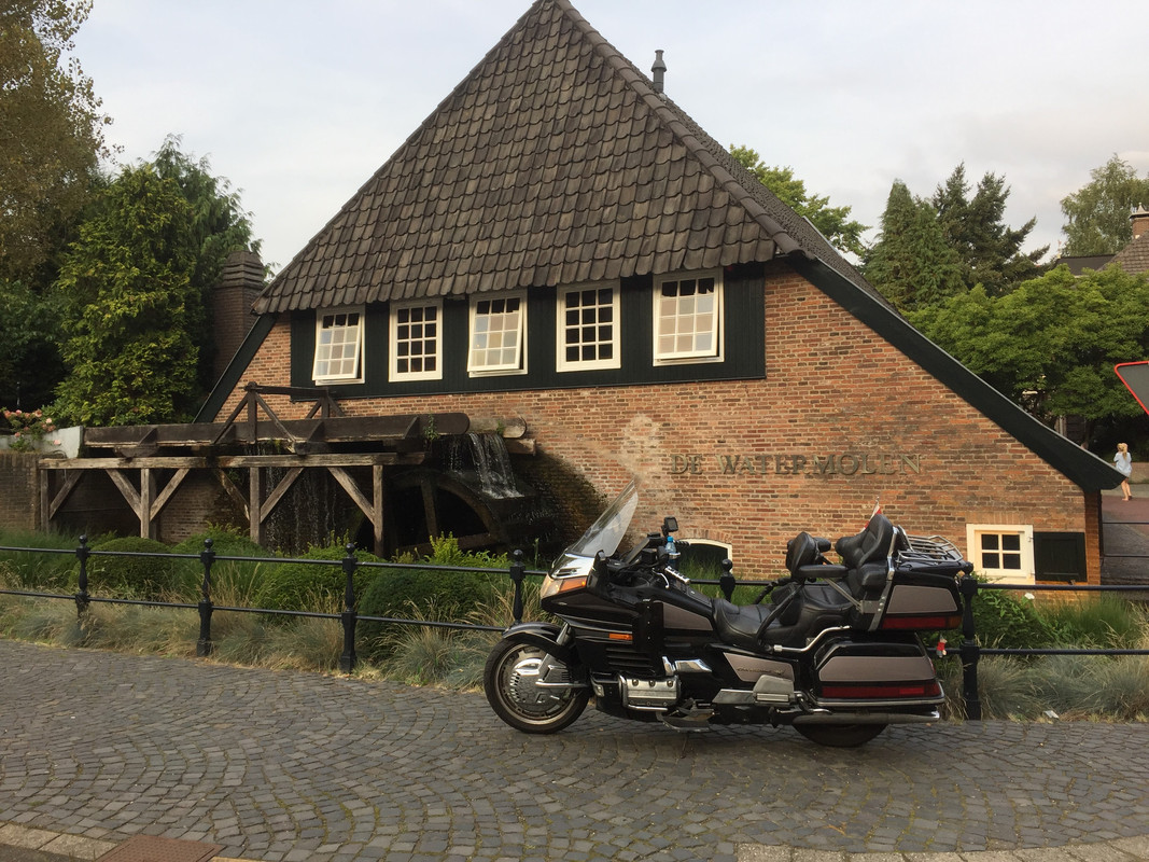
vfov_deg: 48.2
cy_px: 431
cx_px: 574
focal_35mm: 29
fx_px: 962
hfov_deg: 61.7
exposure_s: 1/284
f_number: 2.2
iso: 32
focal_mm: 4.15
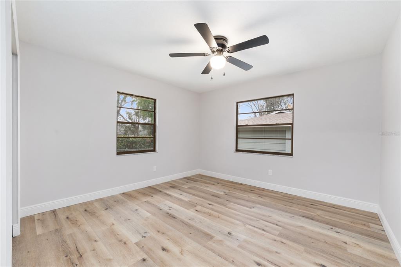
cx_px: 200
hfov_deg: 104.3
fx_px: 156
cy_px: 134
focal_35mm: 14
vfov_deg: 81.2
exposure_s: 1/5
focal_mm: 14
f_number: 7.1
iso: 400
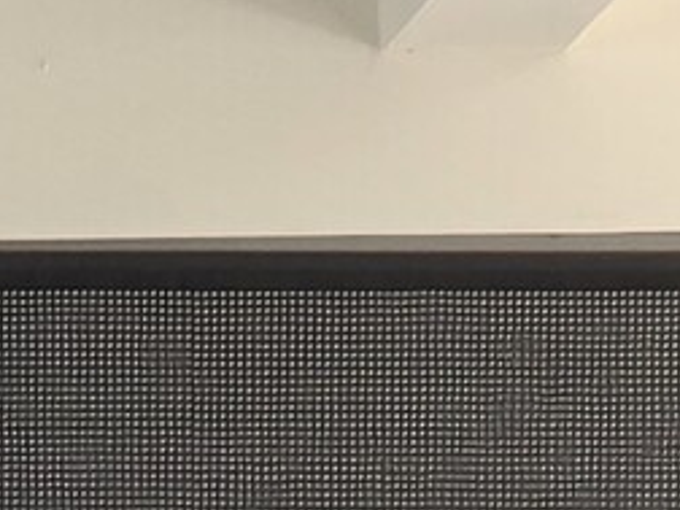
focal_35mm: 526
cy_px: 1749
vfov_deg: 2.8
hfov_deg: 3.7
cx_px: -421
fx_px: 10333
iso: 125
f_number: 2.4
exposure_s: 1/100
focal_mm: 7.9
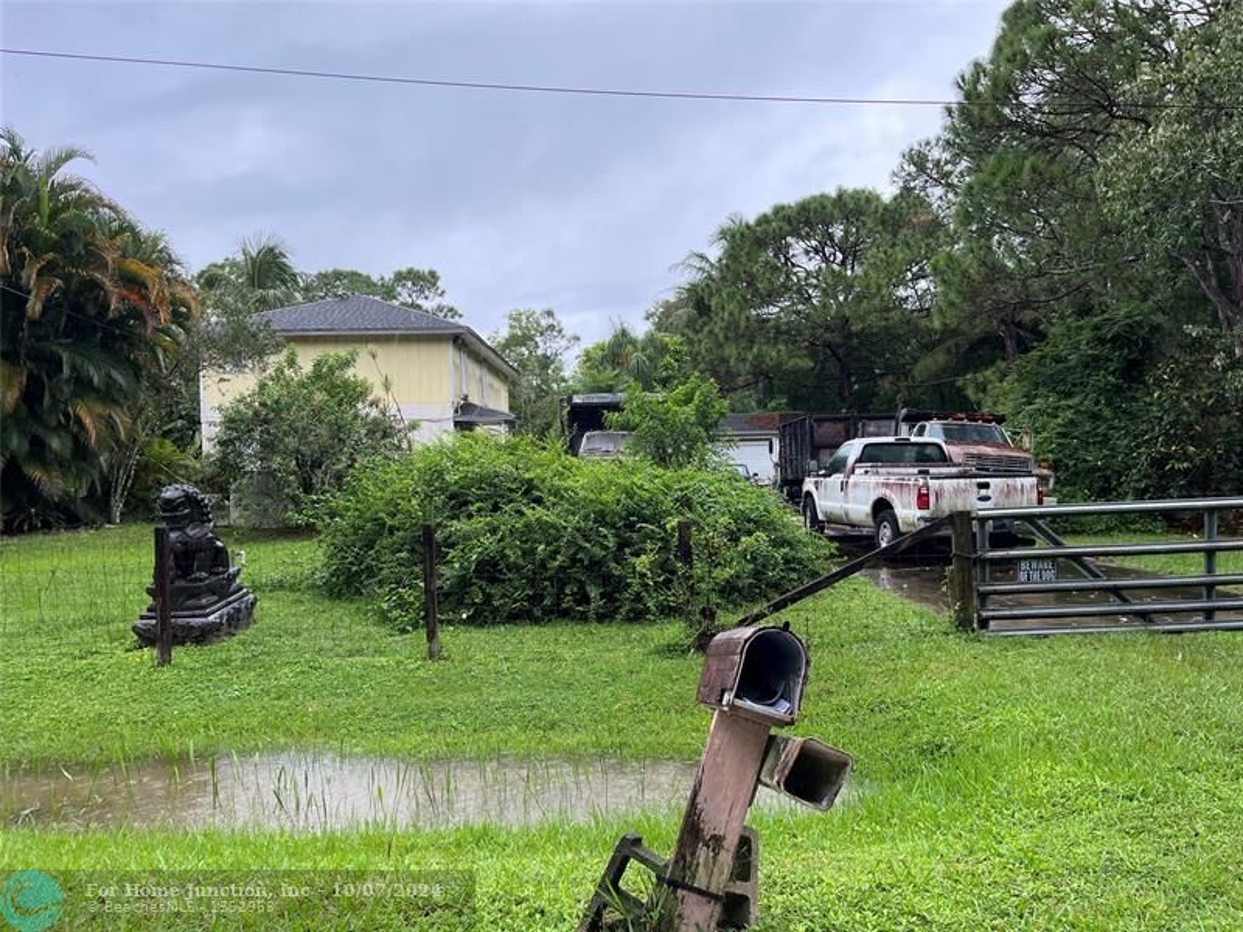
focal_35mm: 26
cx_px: 622
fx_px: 934
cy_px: 466
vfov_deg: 53.1
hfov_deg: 67.3
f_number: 1.6
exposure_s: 1/430
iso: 50
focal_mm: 5.1
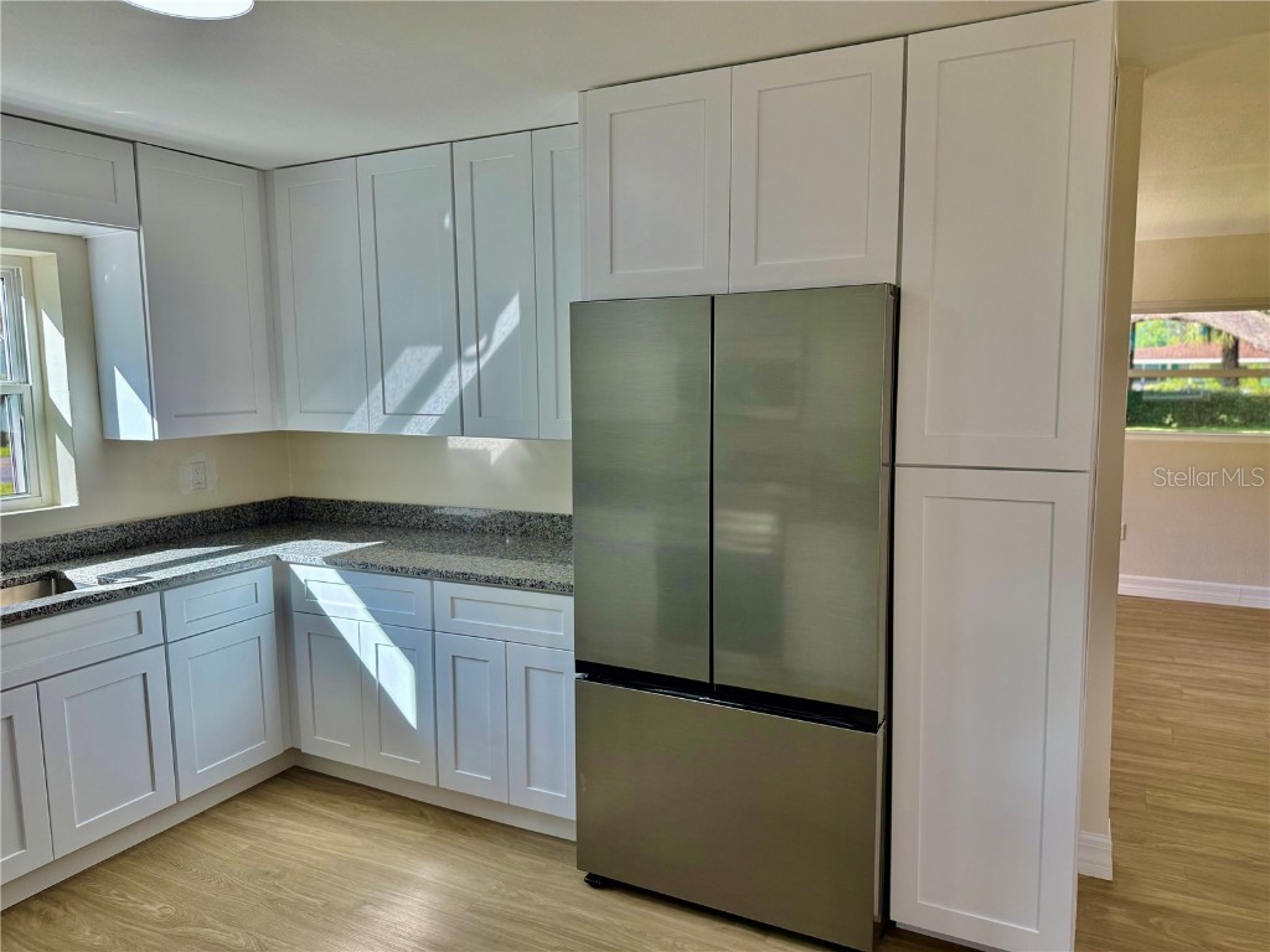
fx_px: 881
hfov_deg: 71.6
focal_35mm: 24
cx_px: 635
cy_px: 476
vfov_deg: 56.8
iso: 100
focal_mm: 6.76
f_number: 1.78
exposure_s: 1/397
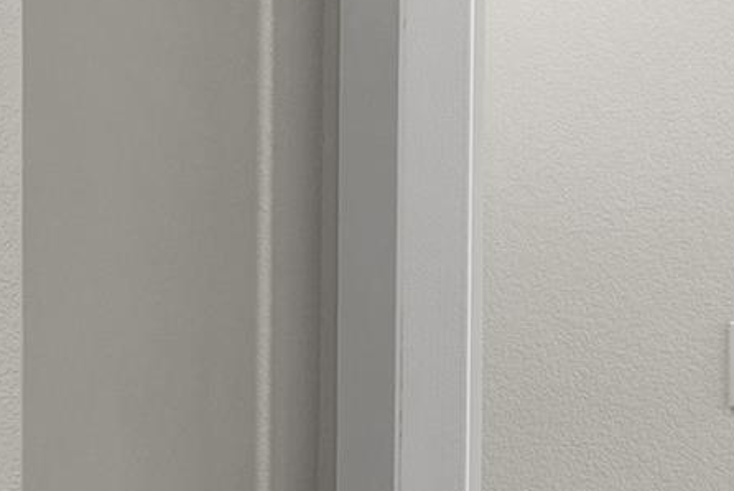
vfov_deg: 17.2
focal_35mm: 78
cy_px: 467
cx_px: -217
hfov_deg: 23.1
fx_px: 1591
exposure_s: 1/1.67
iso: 100
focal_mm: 17
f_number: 9
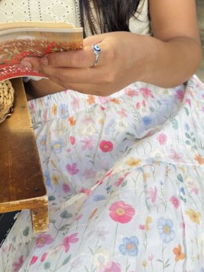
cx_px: 118
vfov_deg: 35.5
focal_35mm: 54
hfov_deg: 27.0
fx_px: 424
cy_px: 128
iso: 50
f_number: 1.6
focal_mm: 5.96
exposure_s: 1/428
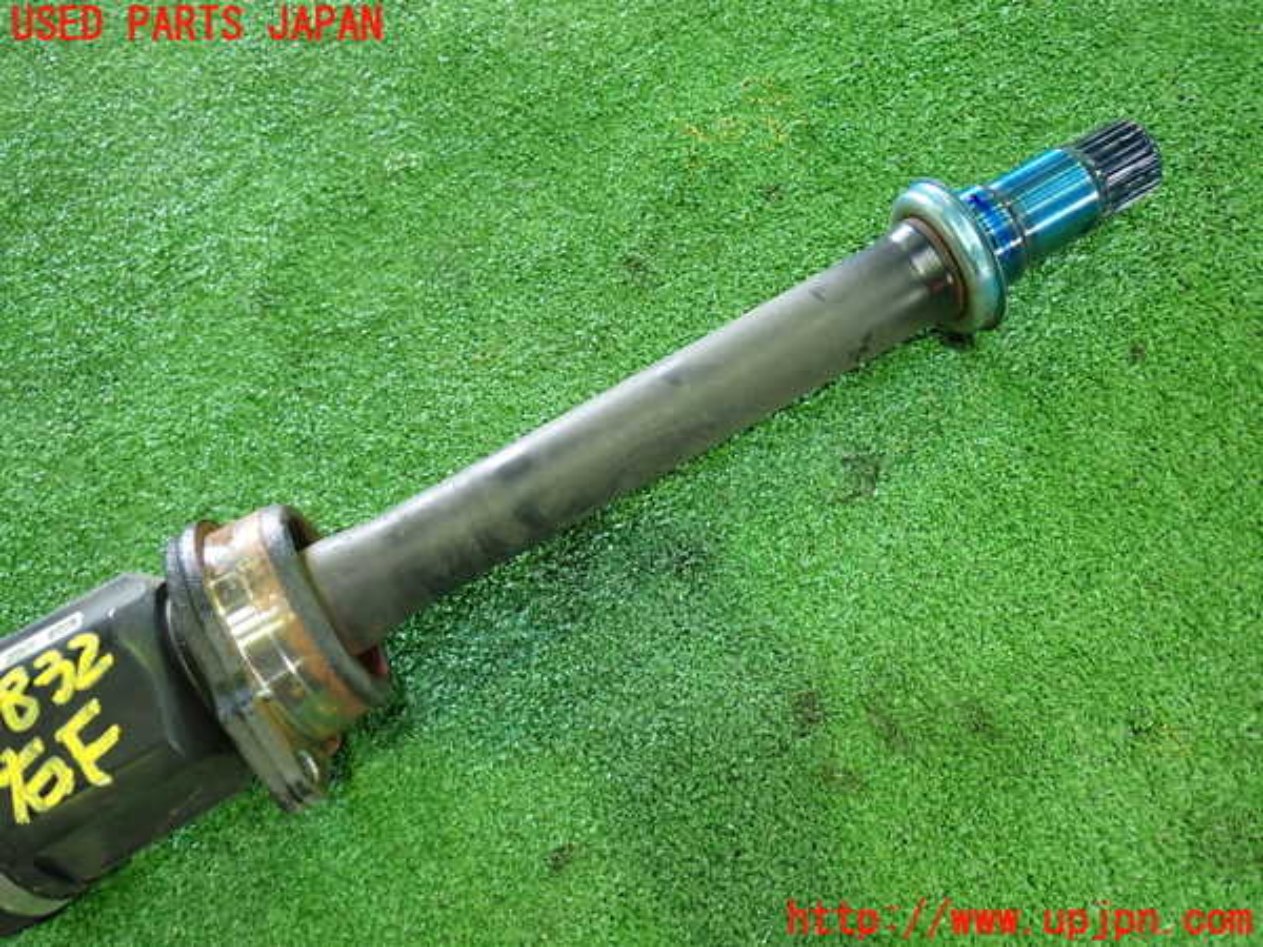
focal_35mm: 30
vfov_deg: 46.8
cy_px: 474
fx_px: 1095
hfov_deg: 60.0
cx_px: 632
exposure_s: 1/30
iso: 400
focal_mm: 5.4
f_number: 2.3
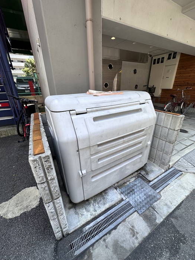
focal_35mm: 14
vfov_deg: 102.1
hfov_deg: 85.7
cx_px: 98
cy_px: 130
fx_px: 105
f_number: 2.2
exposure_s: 1/368
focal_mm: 2.22
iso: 40
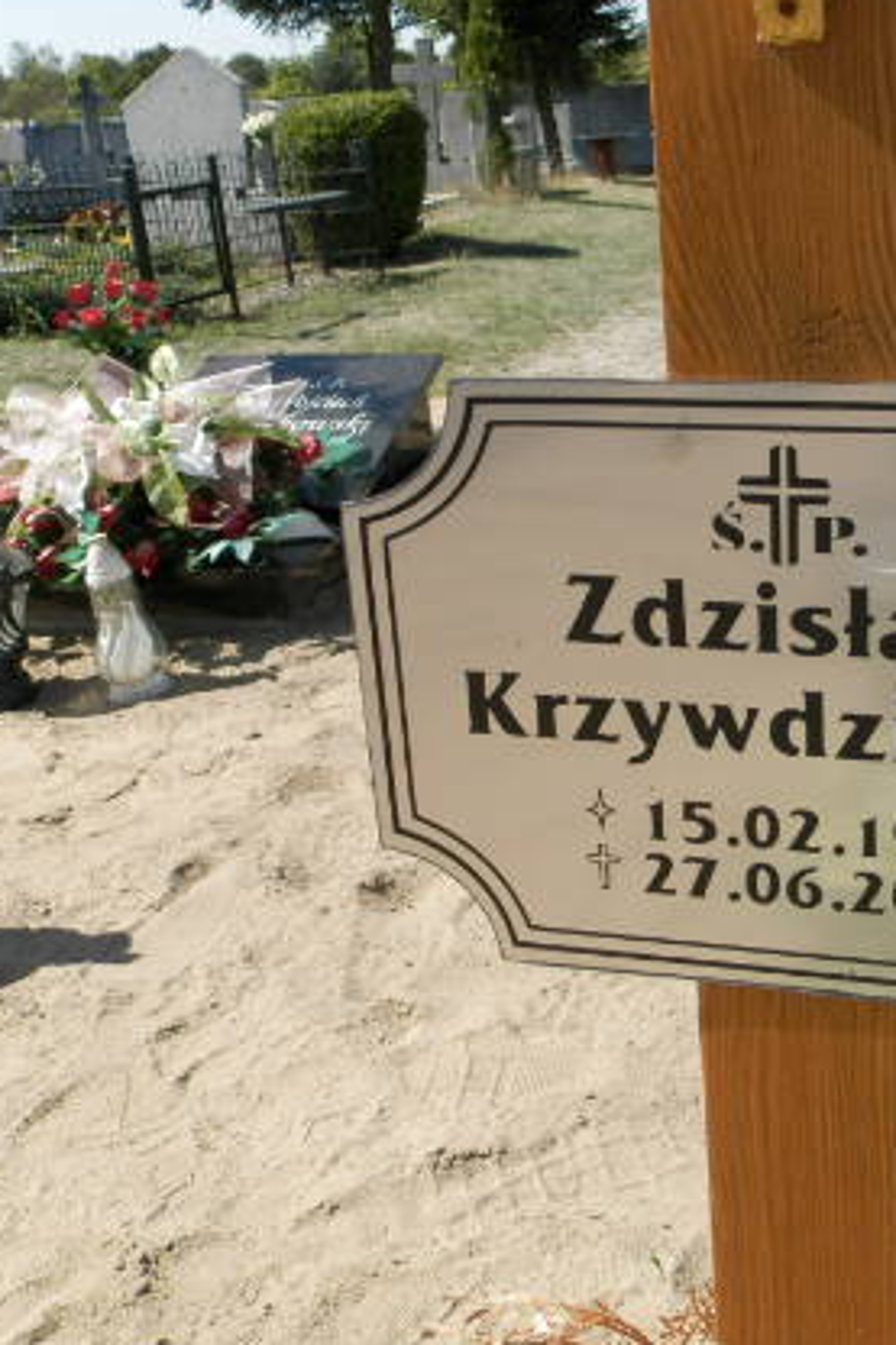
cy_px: 605
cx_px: 702
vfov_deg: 48.4
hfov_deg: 32.6
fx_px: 1494
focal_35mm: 40
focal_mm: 4.5
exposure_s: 1/1000
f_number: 3.1
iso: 80
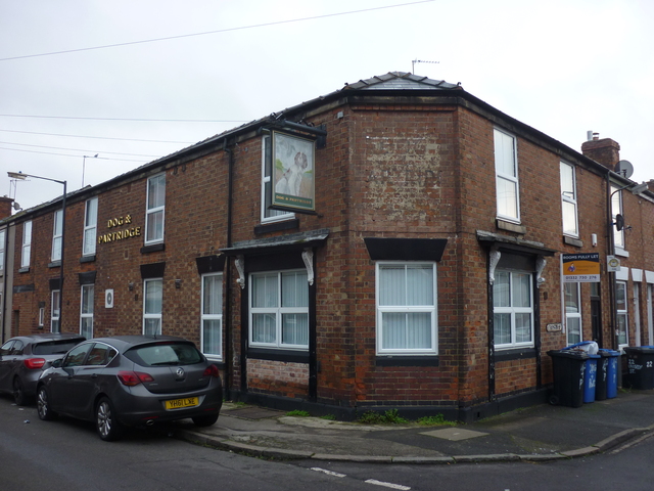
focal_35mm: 33
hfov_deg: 55.4
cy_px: 246
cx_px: 327
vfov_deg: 42.9
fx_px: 623
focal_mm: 5.5
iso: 80
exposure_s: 1/40
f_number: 2.8
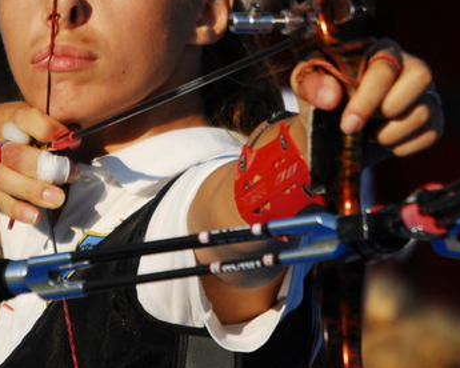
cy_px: 165
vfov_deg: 1.2
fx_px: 17345
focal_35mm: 1274
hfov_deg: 1.5
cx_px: 225
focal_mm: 400
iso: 400
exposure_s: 1/2000
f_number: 5.6
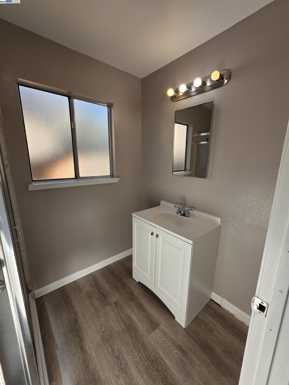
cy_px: 192
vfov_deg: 106.2
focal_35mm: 13
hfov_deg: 89.9
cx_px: 144
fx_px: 145
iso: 40
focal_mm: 2.2
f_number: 1.9
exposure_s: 1/315
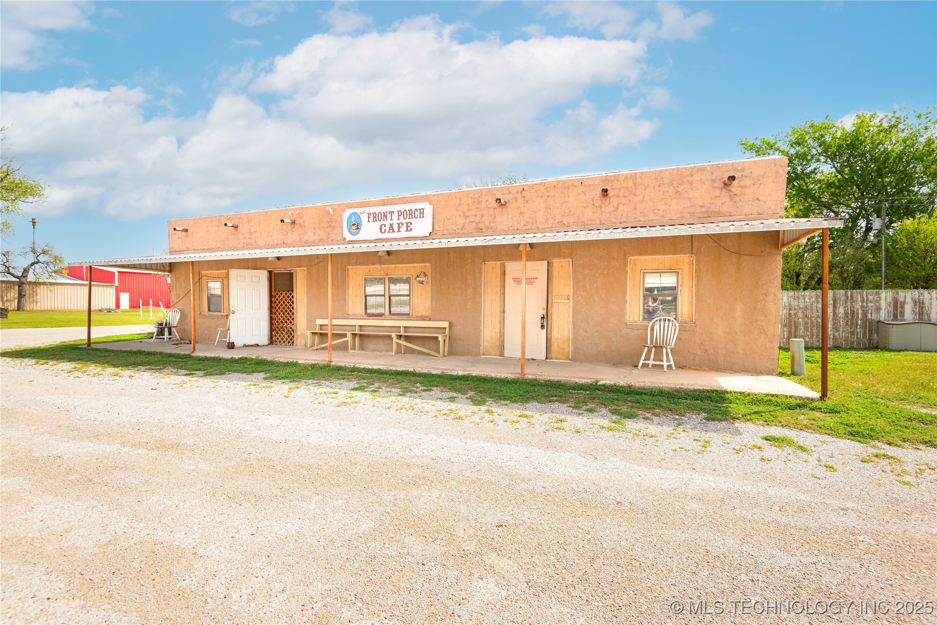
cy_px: 312
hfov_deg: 96.7
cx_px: 468
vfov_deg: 73.8
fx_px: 417
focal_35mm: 16
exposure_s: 1/200
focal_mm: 16
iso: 100
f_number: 7.1
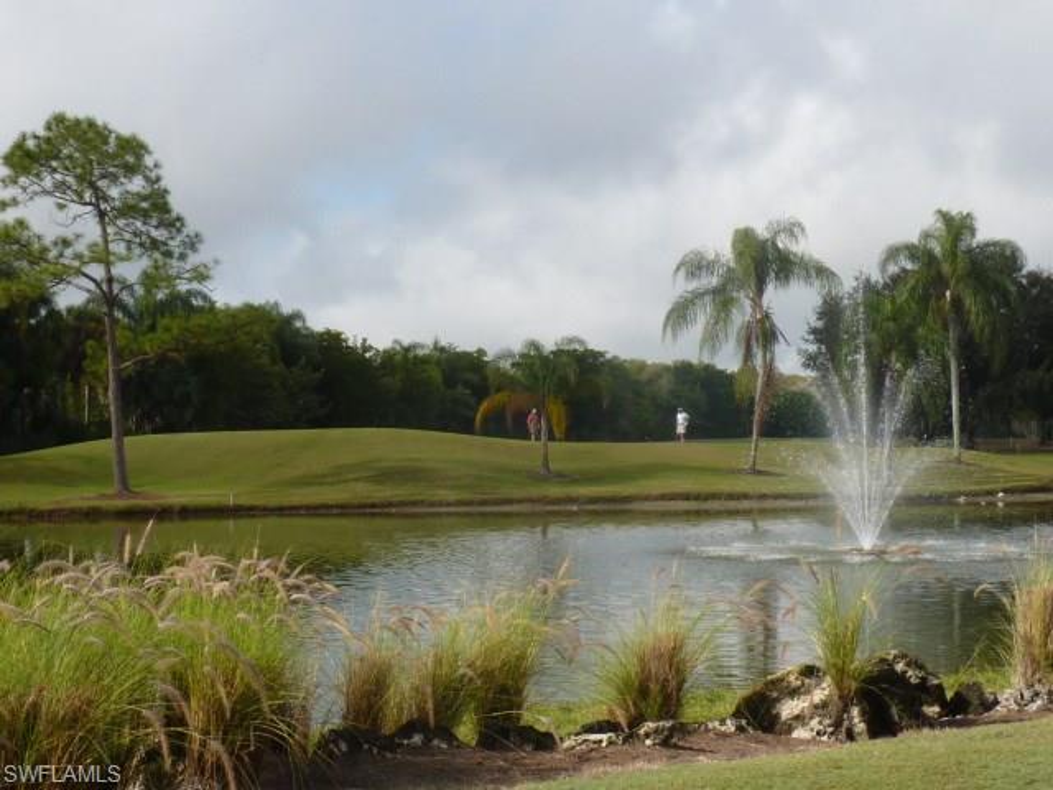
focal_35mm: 67
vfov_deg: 21.9
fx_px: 2038
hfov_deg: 29.0
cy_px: 395
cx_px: 526
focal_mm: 6.1
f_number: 5
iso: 100
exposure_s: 1/500
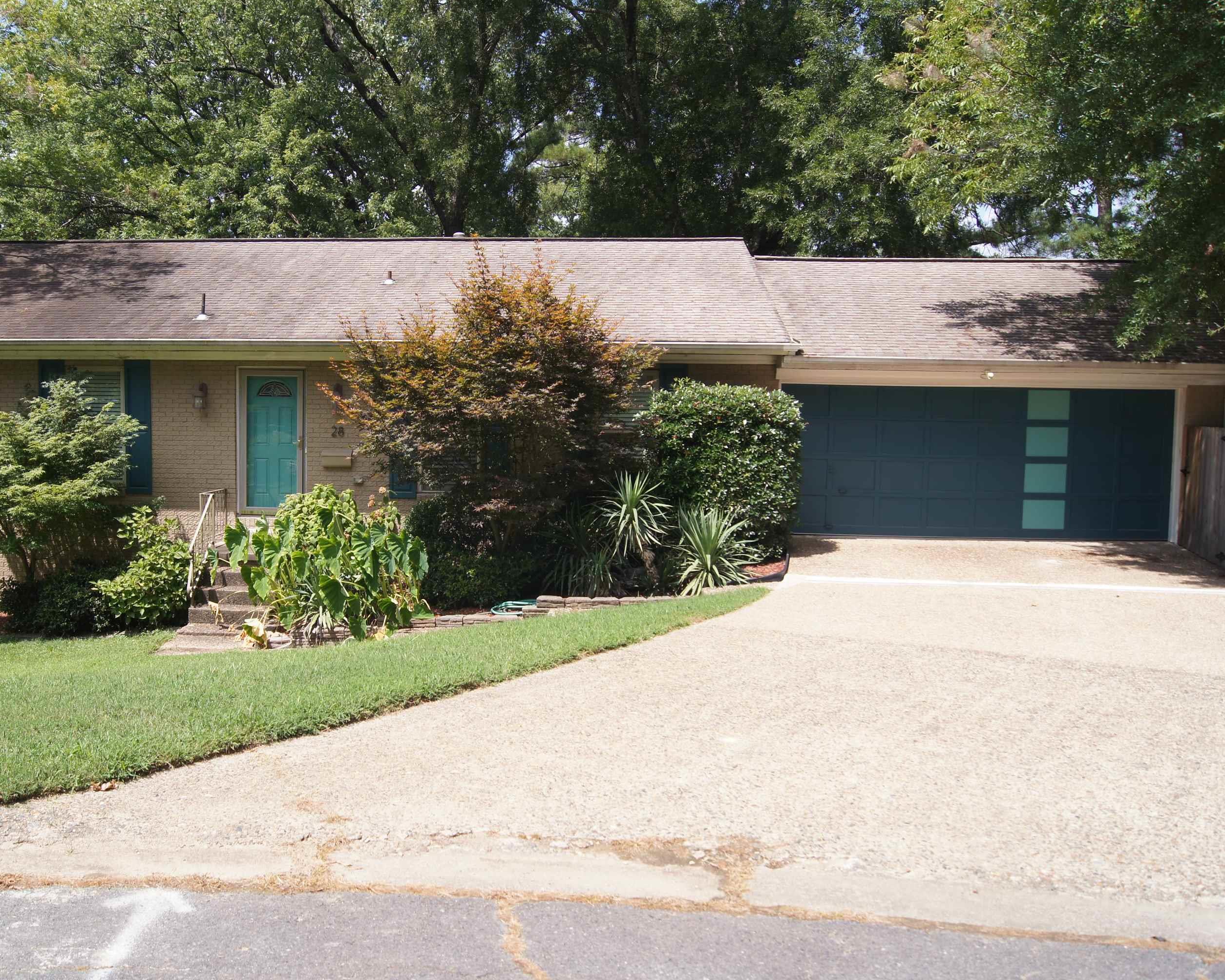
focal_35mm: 31
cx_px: 515
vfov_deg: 47.1
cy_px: 495
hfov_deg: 56.9
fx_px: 1124
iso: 100
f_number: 8
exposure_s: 1/160
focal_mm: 18
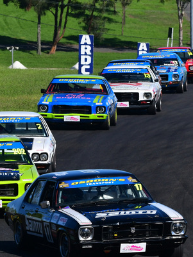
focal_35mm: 575
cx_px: 13
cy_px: 143
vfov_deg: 3.4
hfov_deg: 2.6
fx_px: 4272
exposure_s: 1/640
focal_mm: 200
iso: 400
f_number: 13
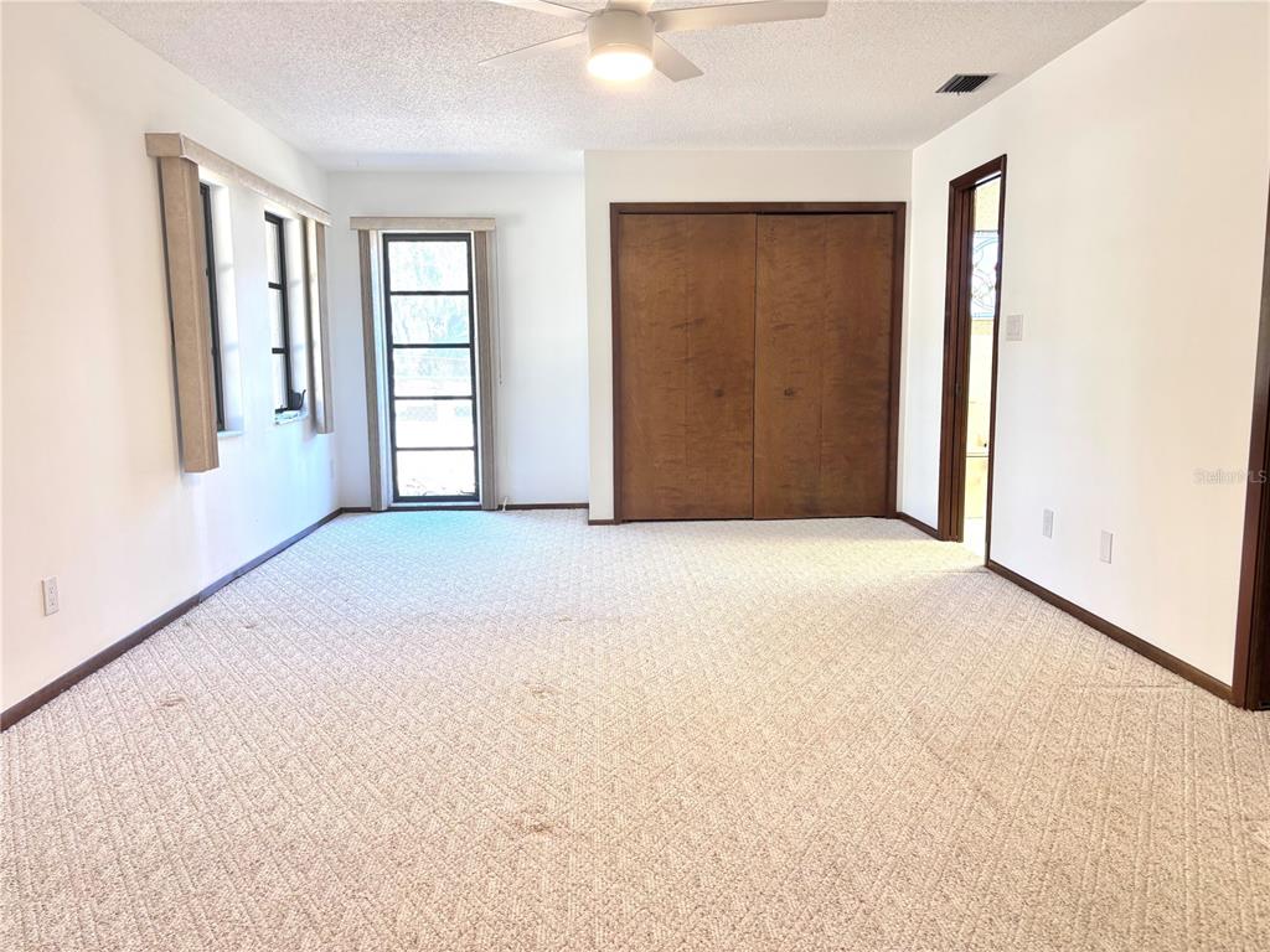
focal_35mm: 26
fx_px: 954
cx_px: 635
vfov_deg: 53.1
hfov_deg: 67.3
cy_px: 476
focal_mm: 5.96
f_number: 1.6
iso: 80
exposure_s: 1/60
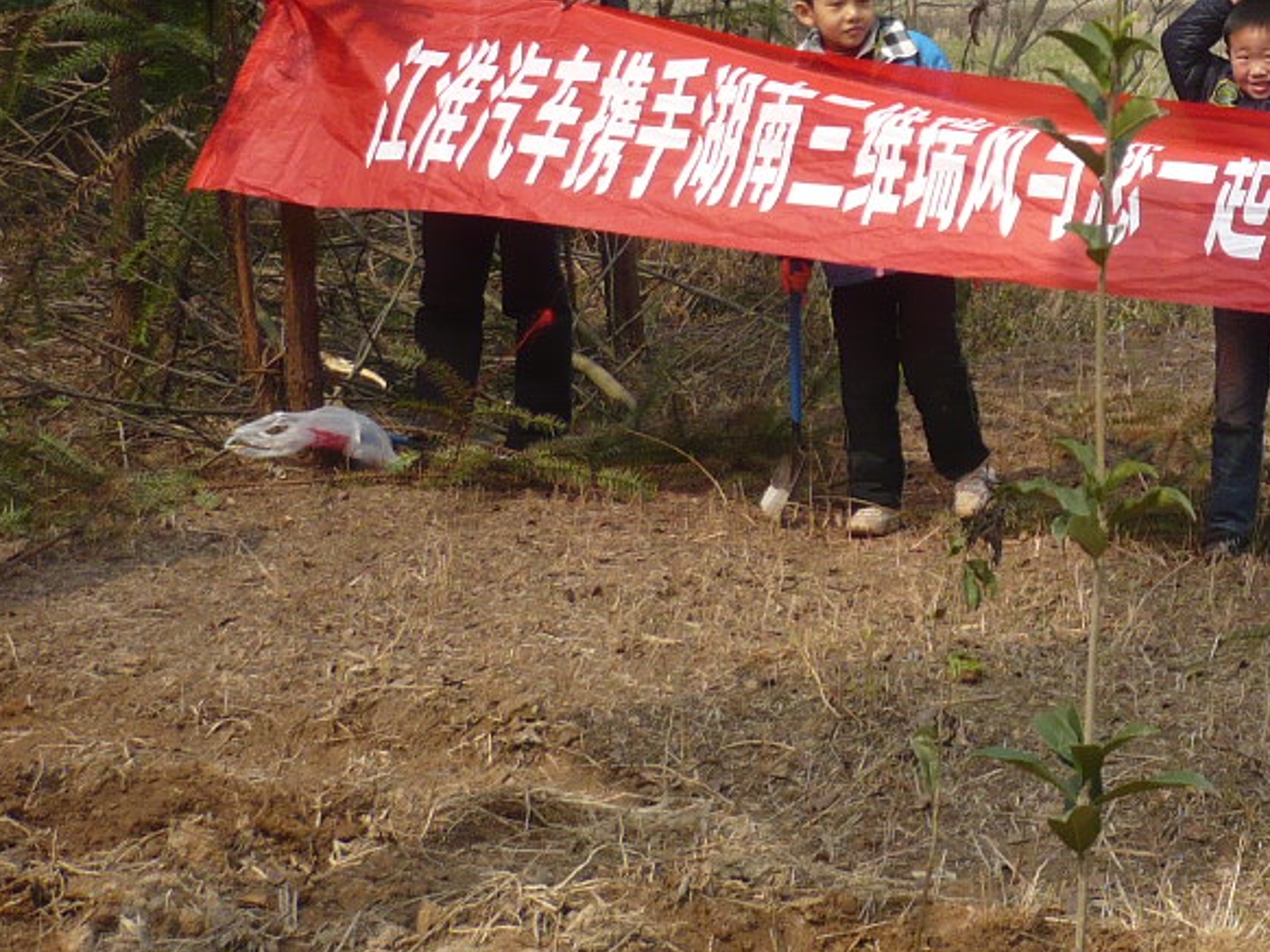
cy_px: 63
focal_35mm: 77
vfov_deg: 18.7
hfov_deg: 23.9
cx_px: 1370
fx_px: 2824
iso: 100
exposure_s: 1/1000
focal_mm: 5.8
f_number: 2.8
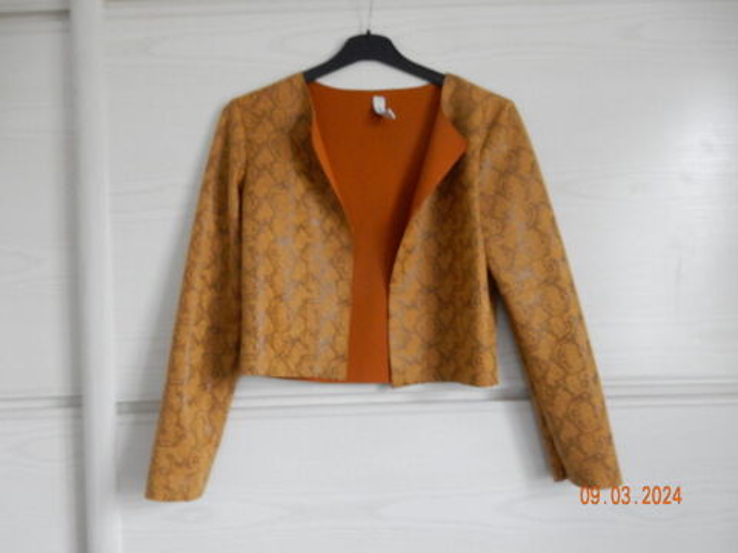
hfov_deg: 69.4
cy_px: 276
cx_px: 369
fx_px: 533
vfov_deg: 54.9
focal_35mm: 25
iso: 640
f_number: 3.7
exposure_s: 1/8
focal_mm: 4.5
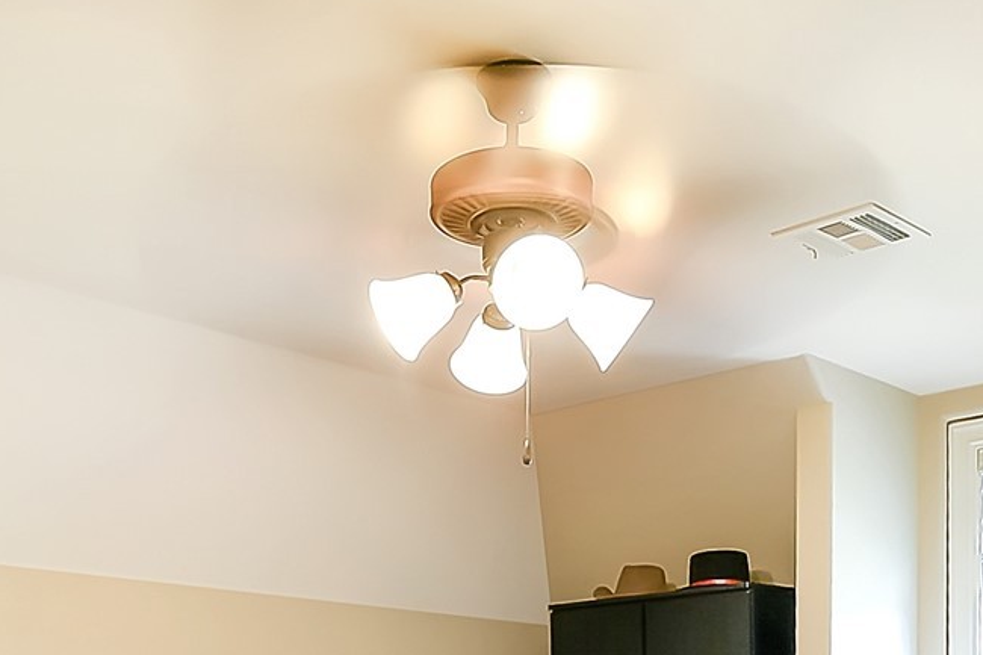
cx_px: 420
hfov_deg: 41.8
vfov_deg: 24.1
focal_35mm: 47
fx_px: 1283
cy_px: 911
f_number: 7.1
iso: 250
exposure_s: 1/8
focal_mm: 10
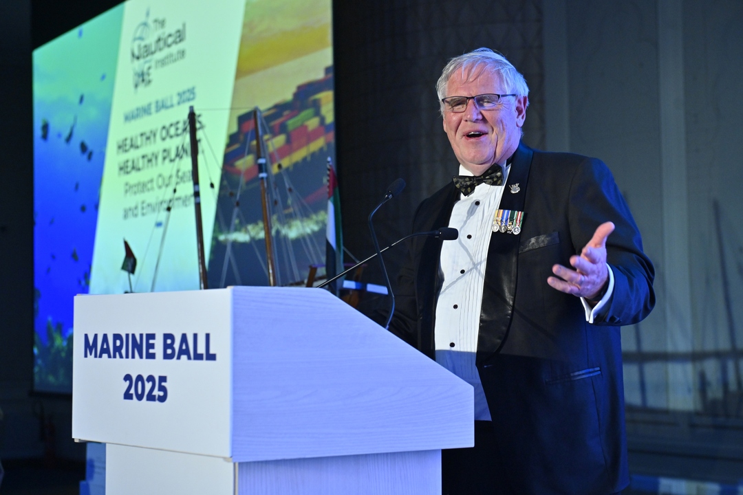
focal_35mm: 70
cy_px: 248
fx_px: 1445
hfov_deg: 28.8
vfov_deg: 19.5
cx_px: 372
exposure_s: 1/160
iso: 2500
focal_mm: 70
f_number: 4
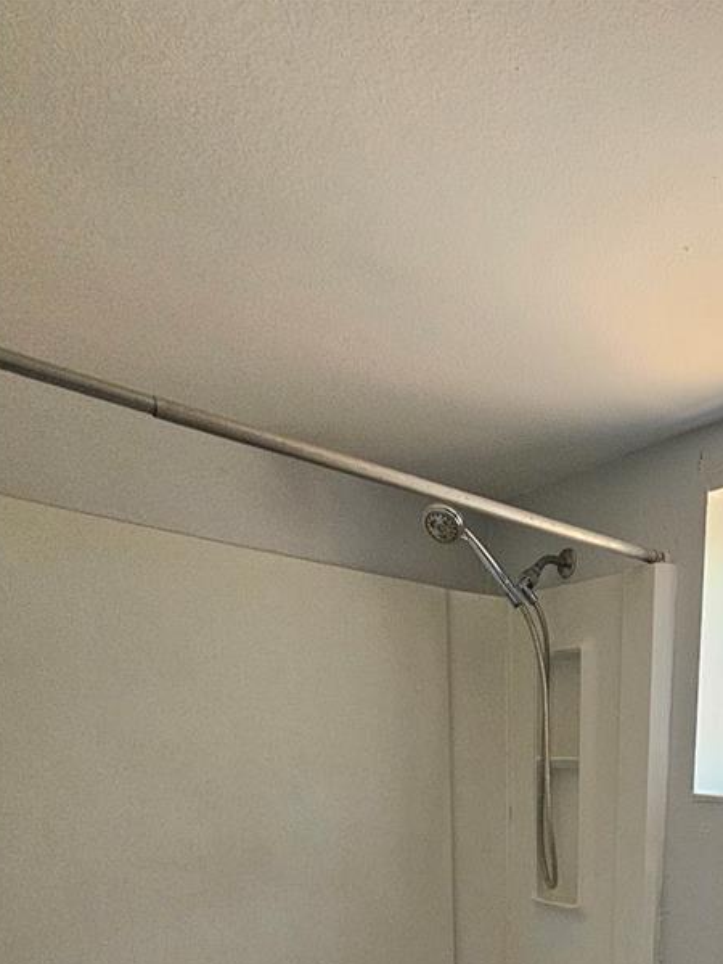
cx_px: 676
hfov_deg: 46.7
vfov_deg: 53.3
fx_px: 724
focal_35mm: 26
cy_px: 961
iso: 500
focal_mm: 2.2
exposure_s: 1/77
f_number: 2.2
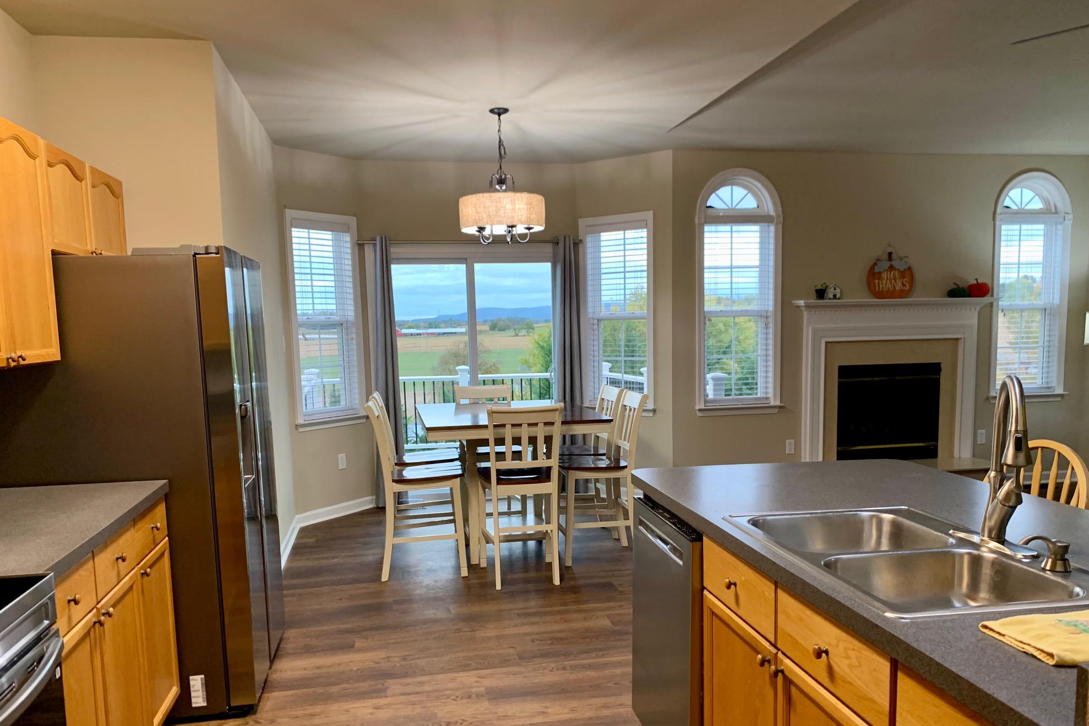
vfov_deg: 46.2
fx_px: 847
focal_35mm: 28
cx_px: 560
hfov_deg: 65.5
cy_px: 422
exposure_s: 1/60
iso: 125
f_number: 1.8
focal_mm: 4.25
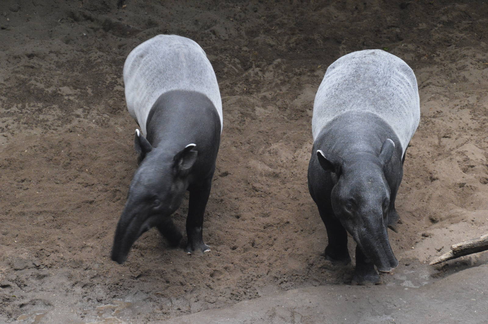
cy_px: 162
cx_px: 244
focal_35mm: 117
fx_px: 1585
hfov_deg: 17.5
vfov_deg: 11.7
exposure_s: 1/60
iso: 3200
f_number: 5.3
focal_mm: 78
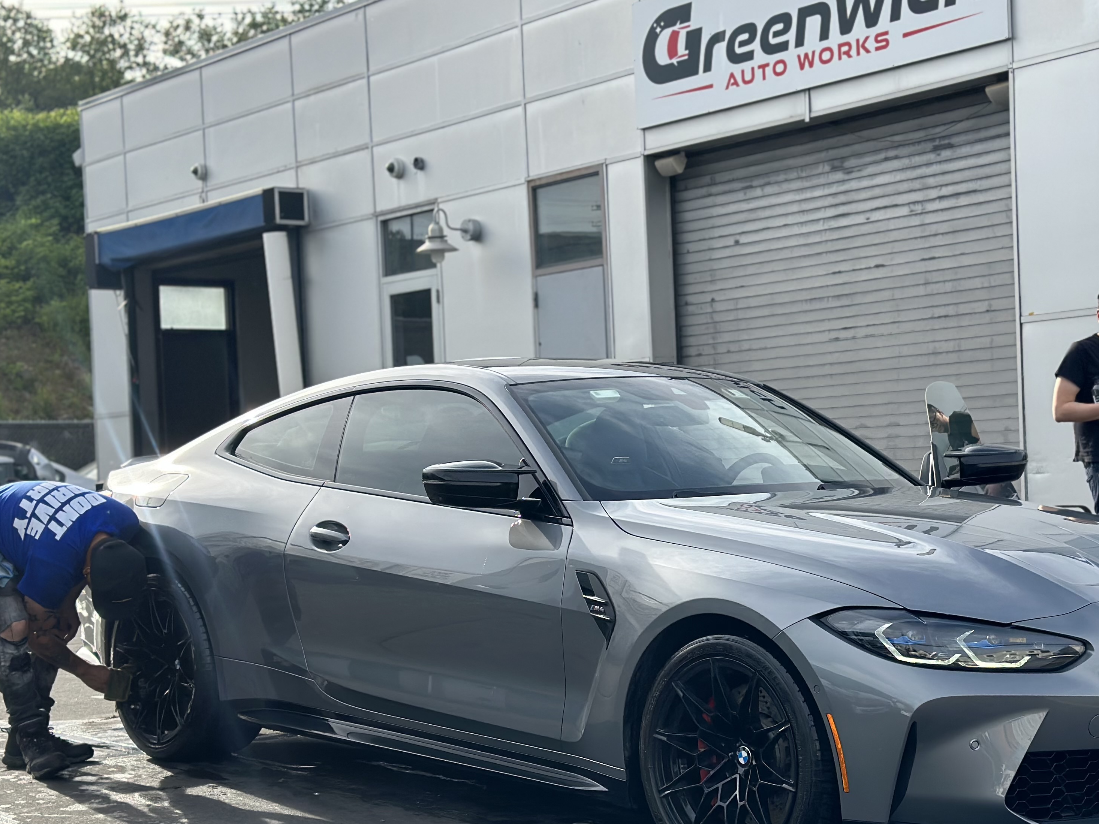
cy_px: 471
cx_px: 680
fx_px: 2095
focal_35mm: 66
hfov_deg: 29.3
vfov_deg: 22.2
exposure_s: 1/2976
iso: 100
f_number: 1.78
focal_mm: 6.86
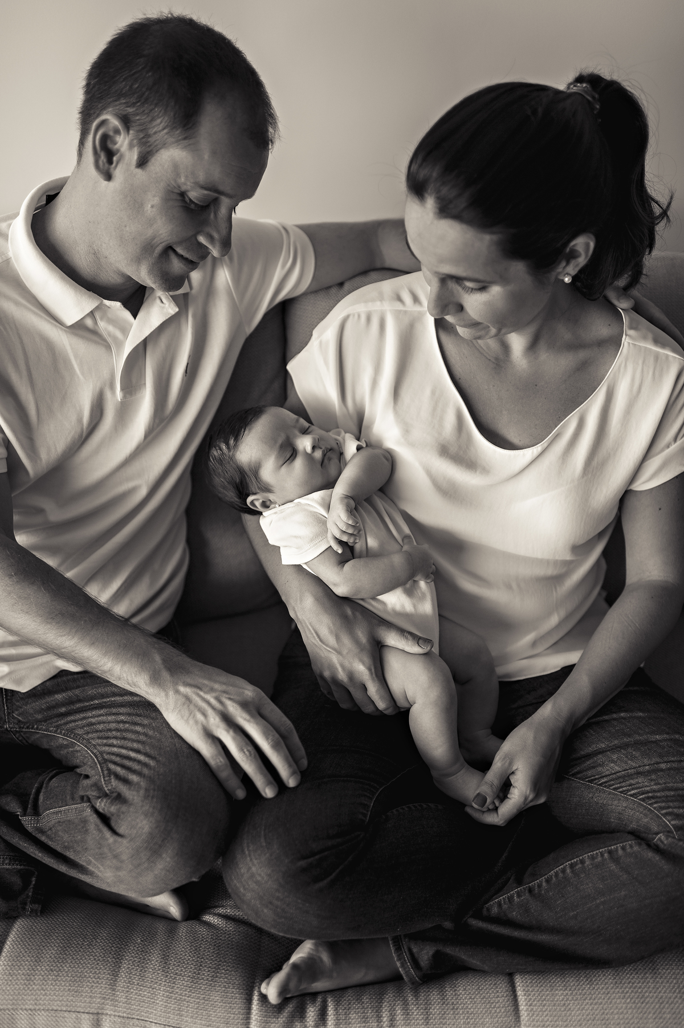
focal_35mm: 35
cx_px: 342
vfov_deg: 54.5
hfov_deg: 37.8
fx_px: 999
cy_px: 514
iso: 200
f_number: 1.8
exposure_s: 1/160
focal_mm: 35
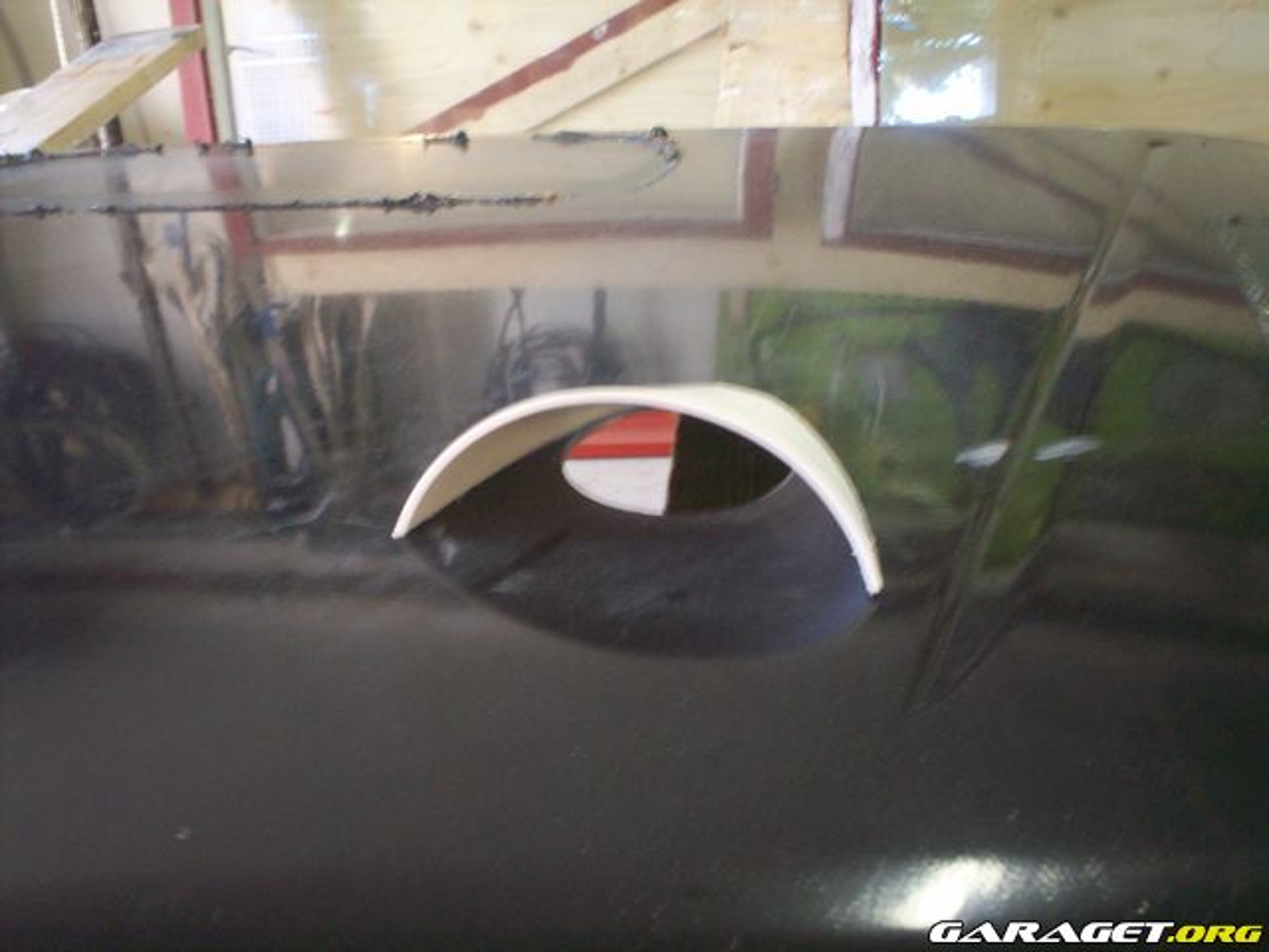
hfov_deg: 51.4
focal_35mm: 36
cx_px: 634
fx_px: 1320
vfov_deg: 39.7
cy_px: 476
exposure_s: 1/8
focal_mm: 6
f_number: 4.5
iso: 200
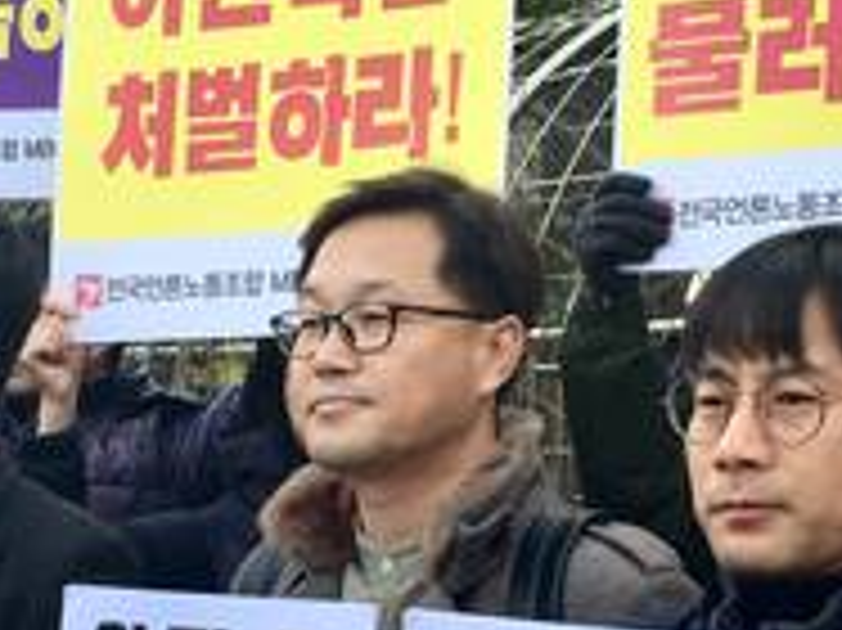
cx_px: 374
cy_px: 470
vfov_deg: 14.6
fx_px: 2455
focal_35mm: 101
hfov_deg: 19.5
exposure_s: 1/590
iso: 32
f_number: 2.2
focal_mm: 4.15
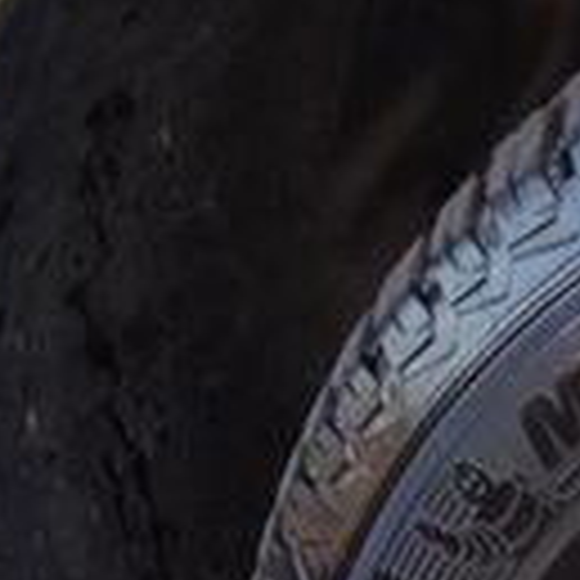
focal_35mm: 114
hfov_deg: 12.9
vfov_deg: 14.4
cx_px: 1236
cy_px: 843
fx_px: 2161
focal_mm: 18
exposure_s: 1/250
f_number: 4
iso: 400
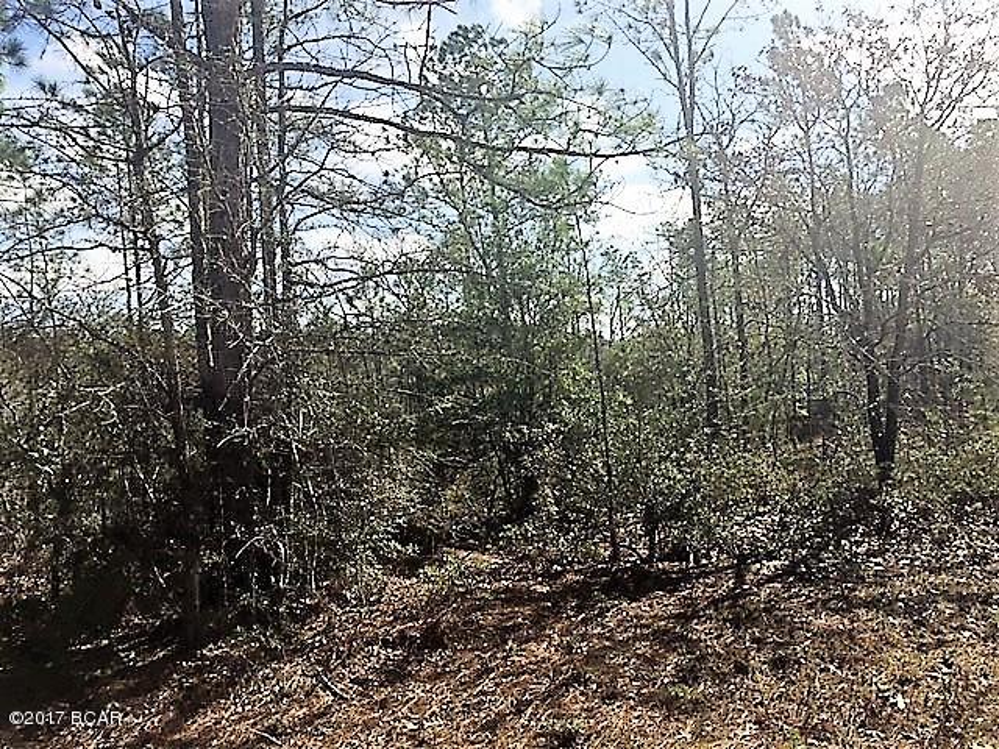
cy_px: 374
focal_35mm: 29
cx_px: 500
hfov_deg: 61.7
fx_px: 837
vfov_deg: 48.2
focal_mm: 4.15
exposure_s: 1/2475
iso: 32
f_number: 2.2
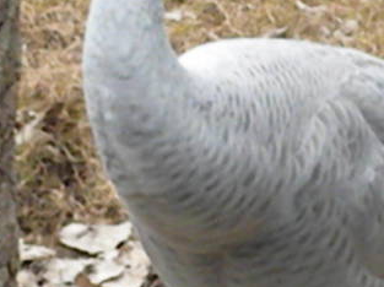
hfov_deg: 3.3
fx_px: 6748
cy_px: 421
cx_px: 247
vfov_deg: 2.4
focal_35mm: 609
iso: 640
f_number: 5.1
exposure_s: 1/289
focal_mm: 21
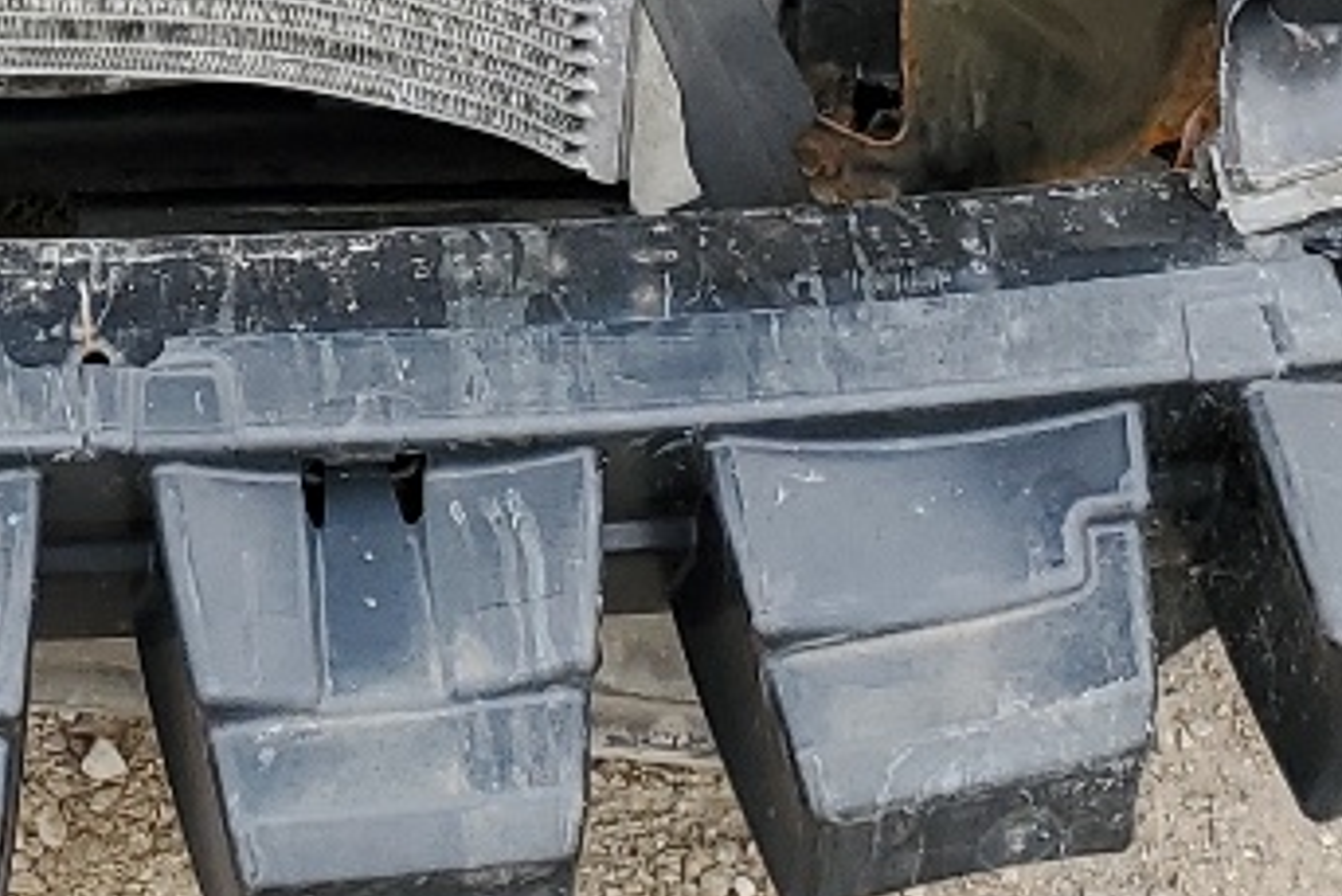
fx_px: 4699
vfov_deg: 9.7
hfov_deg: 15.7
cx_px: -254
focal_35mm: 126
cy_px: -1236
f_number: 1.5
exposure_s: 1/135
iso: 50
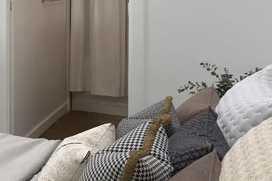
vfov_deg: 20.5
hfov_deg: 25.7
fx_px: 483
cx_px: -104
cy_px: -1
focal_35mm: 64
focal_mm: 10
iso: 800
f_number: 9
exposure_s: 1/30
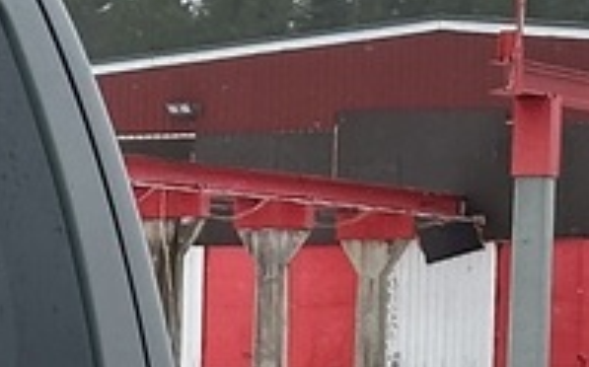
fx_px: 5902
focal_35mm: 368
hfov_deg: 5.4
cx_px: -1178
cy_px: 767
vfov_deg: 3.5
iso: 64
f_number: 1.78
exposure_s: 1/694
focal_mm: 6.86
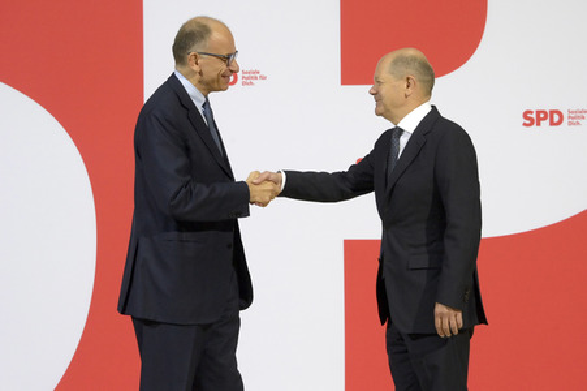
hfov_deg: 26.0
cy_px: 196
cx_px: 294
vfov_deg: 17.5
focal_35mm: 78
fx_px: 1271
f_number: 6.3
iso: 4000
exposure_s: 1/800
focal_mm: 78
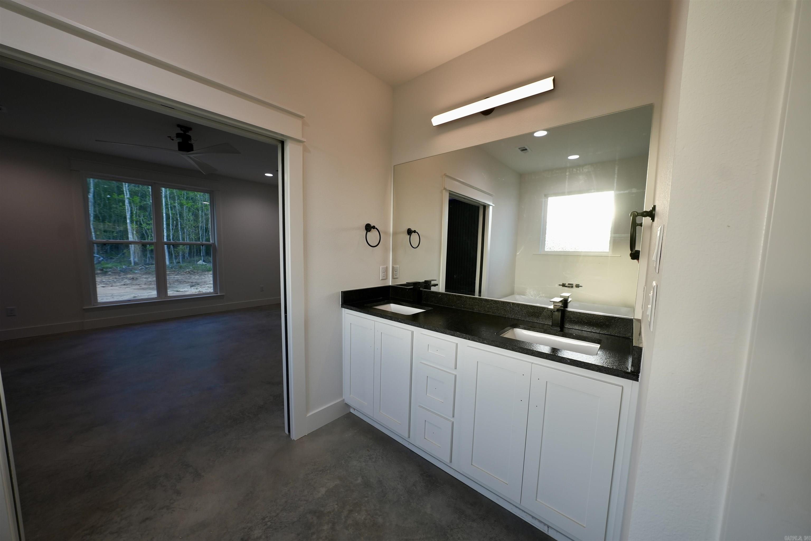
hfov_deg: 112.6
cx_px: 406
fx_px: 270
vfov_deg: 90.0
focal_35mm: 12
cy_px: 270
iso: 400
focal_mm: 12
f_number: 4
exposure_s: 1/160
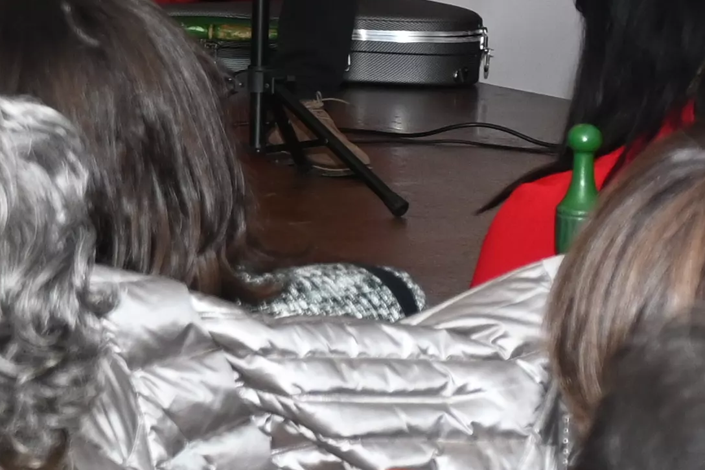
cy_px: -73
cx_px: -575
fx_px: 4209
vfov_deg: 6.4
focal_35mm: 215
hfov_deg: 9.1
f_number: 5.6
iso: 400
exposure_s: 1/60
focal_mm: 28
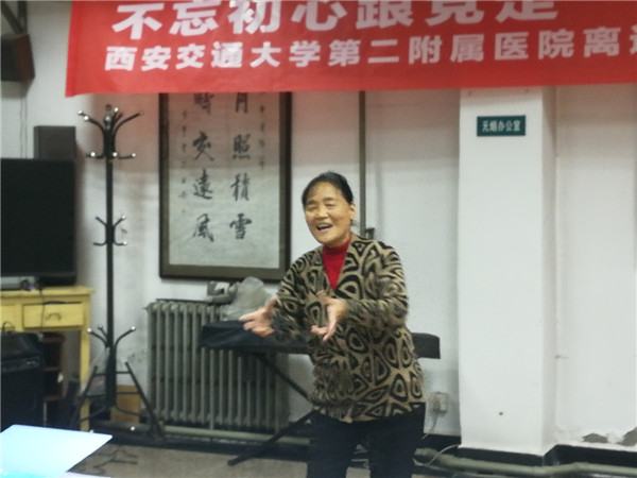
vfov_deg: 20.7
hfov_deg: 27.4
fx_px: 1307
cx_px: 318
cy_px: 239
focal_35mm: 71
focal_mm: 3.83
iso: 500
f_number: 2.2
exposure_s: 1/20
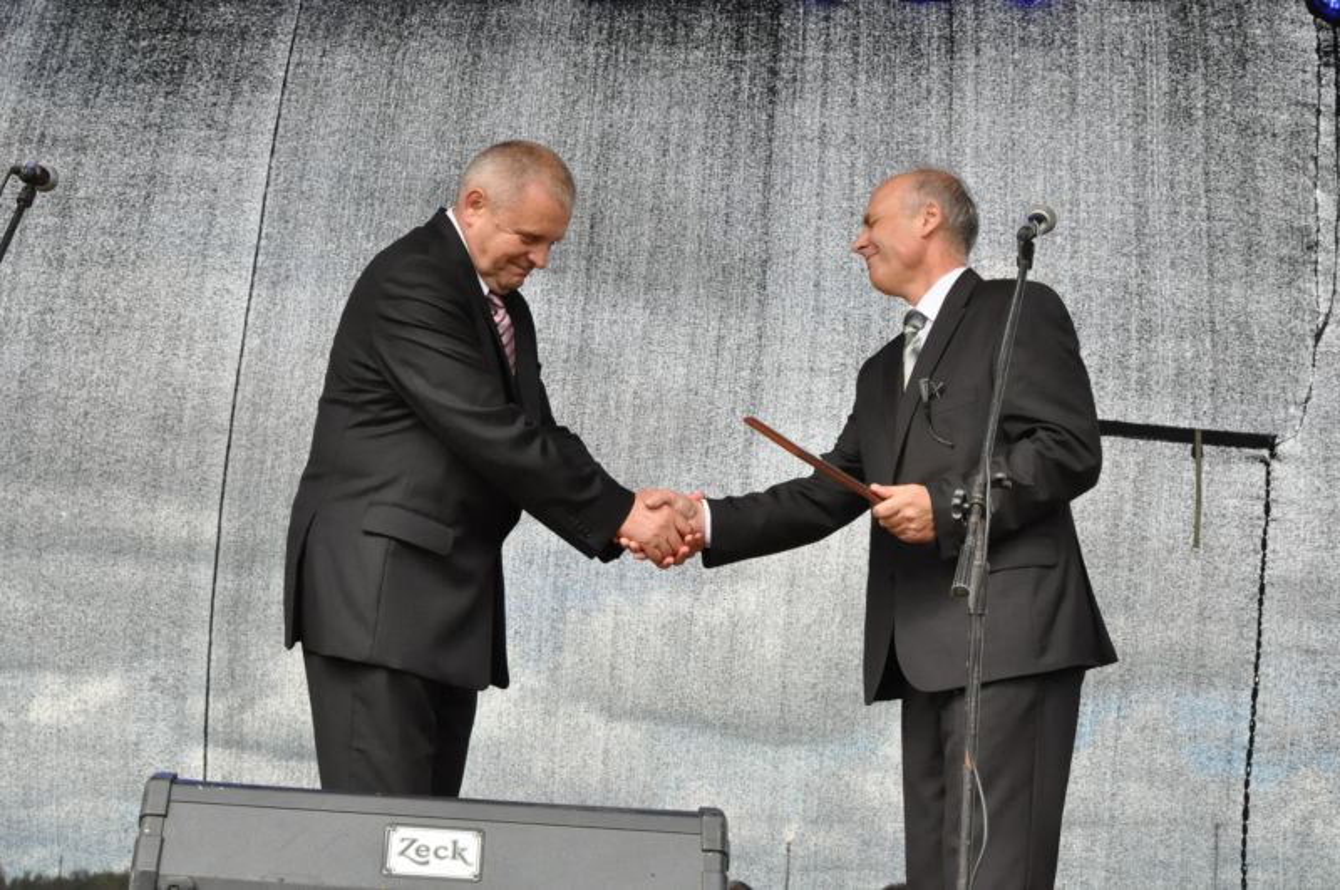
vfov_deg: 18.1
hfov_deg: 27.0
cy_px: 445
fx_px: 2788
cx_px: 670
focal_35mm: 75
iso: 2000
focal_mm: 50
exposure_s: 1/800
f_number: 9
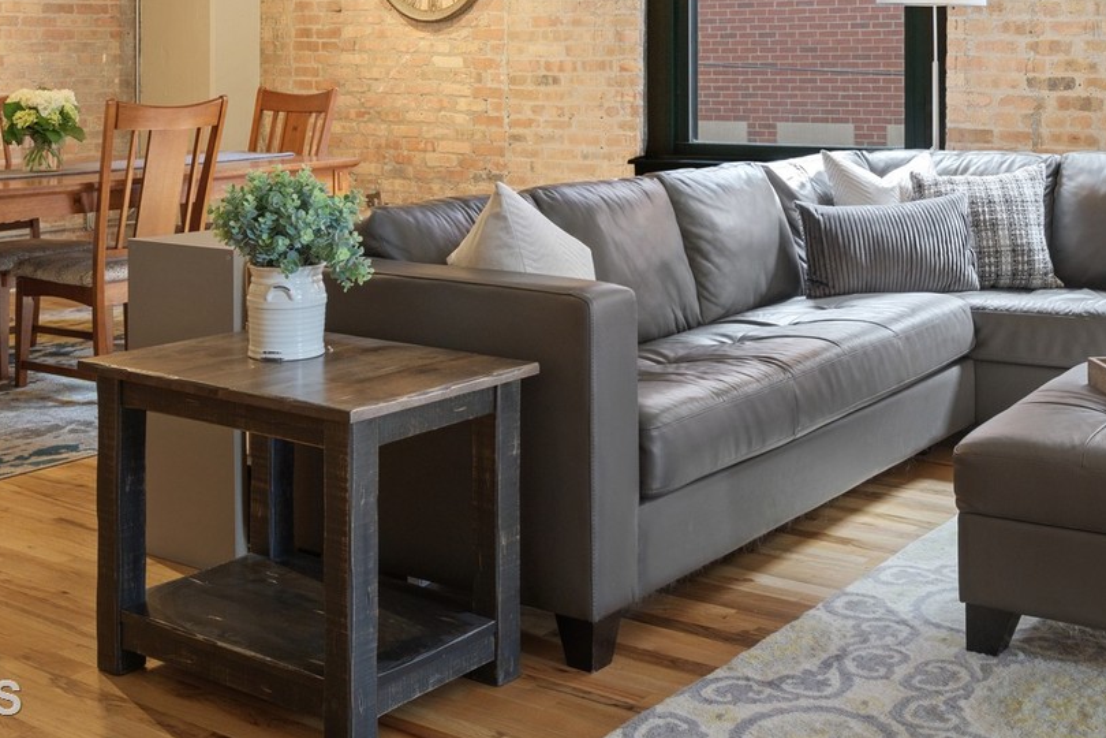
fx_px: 1475
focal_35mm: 48
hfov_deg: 41.0
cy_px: 36
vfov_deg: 26.8
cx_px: 635
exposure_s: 1/6
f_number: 8
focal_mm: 24
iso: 200
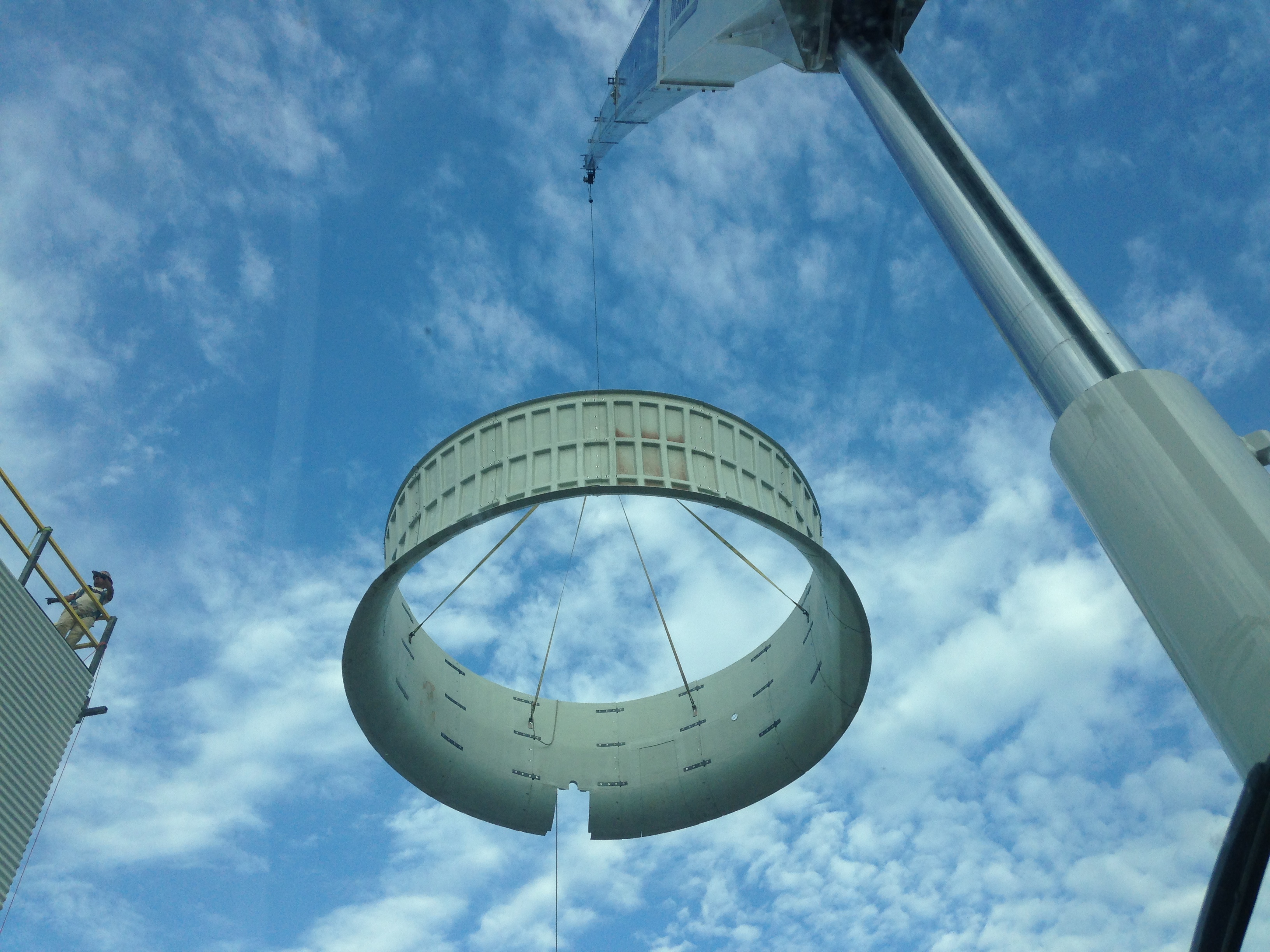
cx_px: 635
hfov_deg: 55.4
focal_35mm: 33
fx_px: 1211
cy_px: 476
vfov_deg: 42.9
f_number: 2.4
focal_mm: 4.12
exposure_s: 1/742
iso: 50
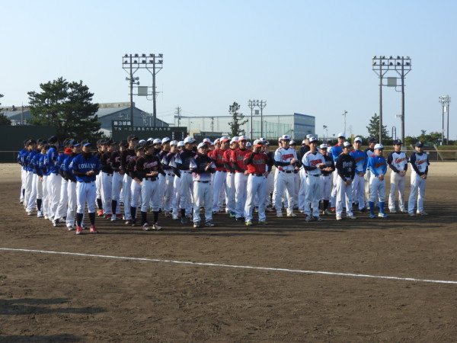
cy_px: 172
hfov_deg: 38.2
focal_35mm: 50
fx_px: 660
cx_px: 228
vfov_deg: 29.1
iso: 100
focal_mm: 9
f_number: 4
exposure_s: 1/640
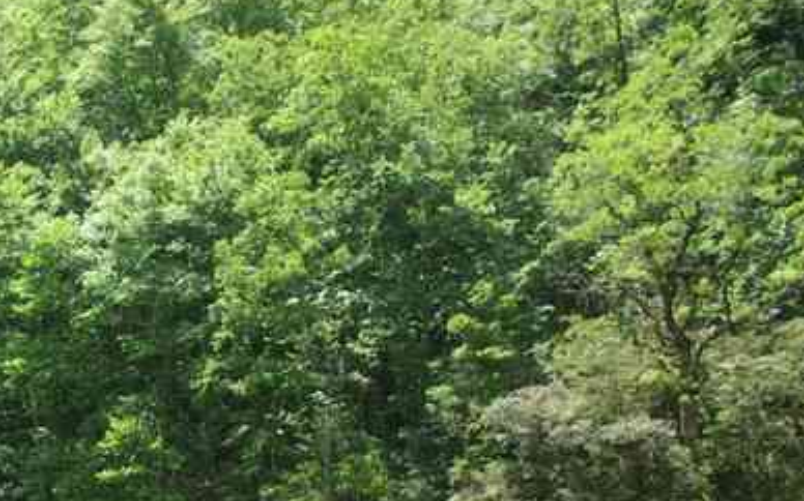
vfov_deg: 17.6
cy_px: 565
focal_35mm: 71
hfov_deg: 27.1
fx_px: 1555
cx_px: -33
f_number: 5.6
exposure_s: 1/90
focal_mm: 18
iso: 100
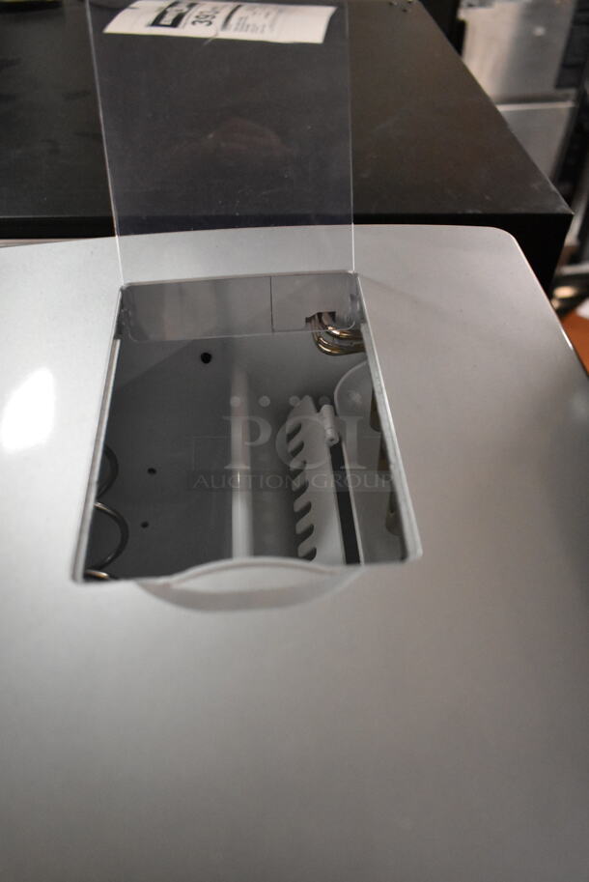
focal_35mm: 27
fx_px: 662
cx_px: 294
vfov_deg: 67.3
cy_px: 441
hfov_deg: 48.0
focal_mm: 18
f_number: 3.5
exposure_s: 1/125
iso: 5000
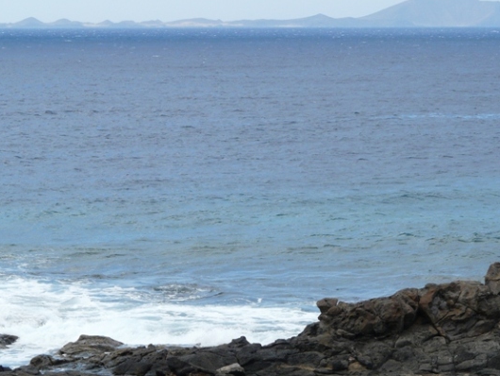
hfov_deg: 10.1
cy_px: 176
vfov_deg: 7.6
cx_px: 231
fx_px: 2818
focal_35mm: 195
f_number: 5.6
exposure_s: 1/400
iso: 100
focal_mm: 23.1
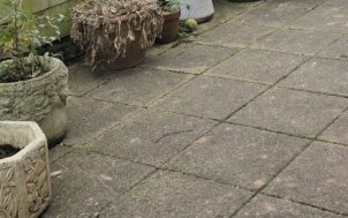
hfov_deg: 28.9
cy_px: -36
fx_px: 674
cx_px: 213
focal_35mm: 71
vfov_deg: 17.6
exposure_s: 1/186
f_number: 1.7
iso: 12
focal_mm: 6.3
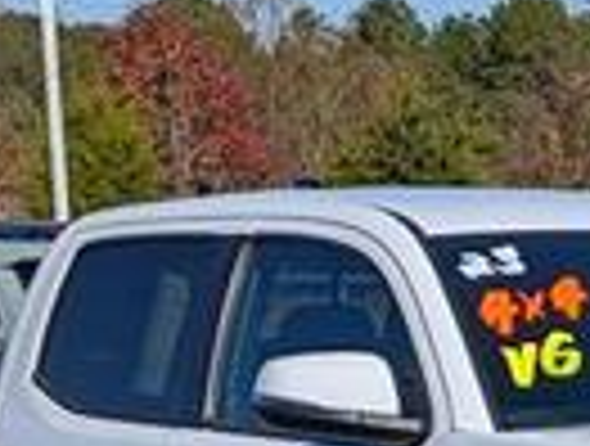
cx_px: 608
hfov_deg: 10.4
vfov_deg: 7.9
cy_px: 563
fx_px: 3213
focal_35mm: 188
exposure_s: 1/2500
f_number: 1.68
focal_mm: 6.9
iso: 20
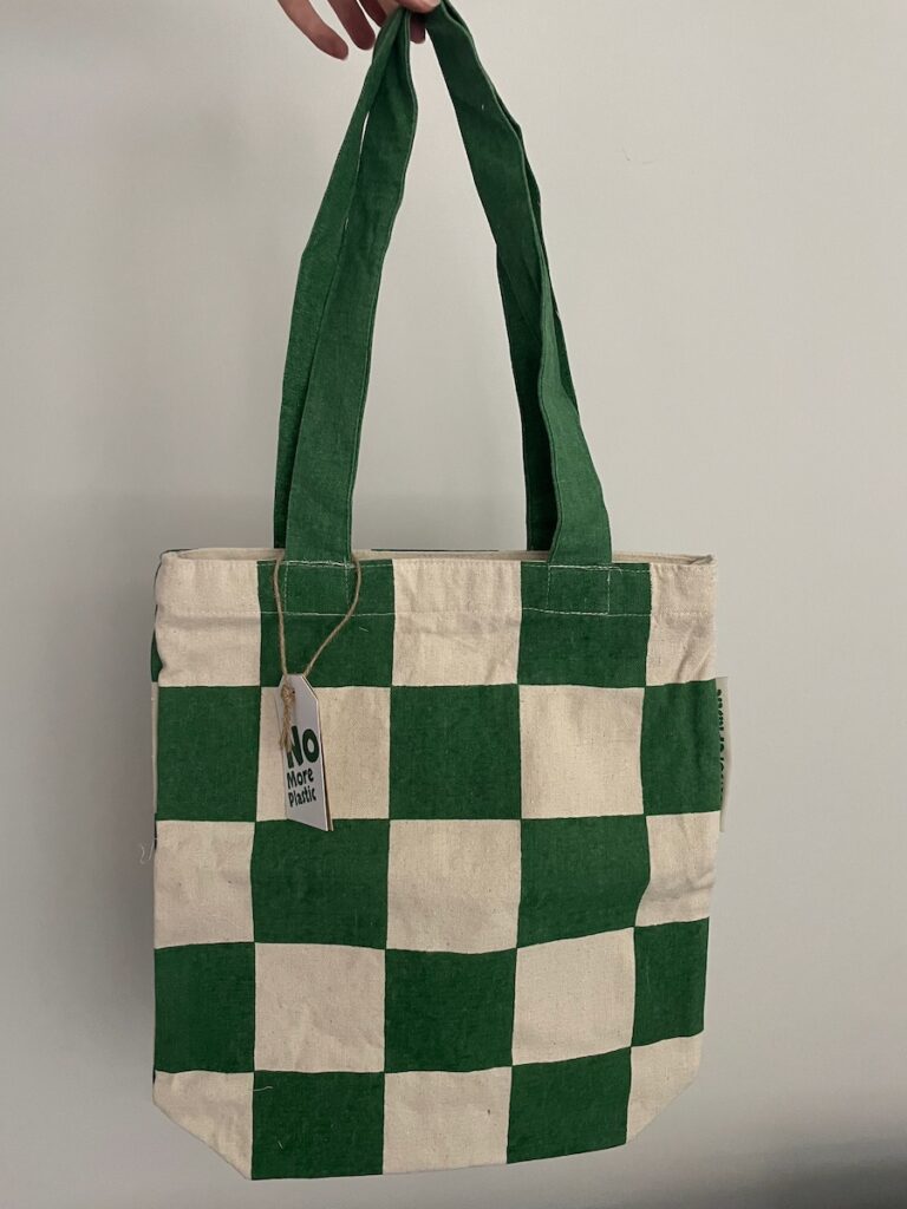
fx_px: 908
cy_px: 604
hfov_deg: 53.1
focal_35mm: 26
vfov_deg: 67.3
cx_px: 454
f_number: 1.6
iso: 400
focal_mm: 4.2
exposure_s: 1/33
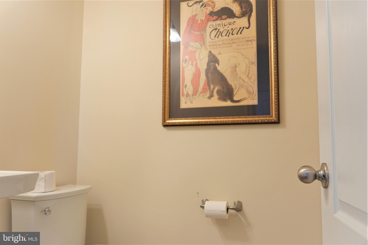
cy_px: 122
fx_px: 307
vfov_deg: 43.6
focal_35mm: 30
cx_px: 184
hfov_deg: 61.9
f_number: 2.8
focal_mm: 11.03
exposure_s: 1/30
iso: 100
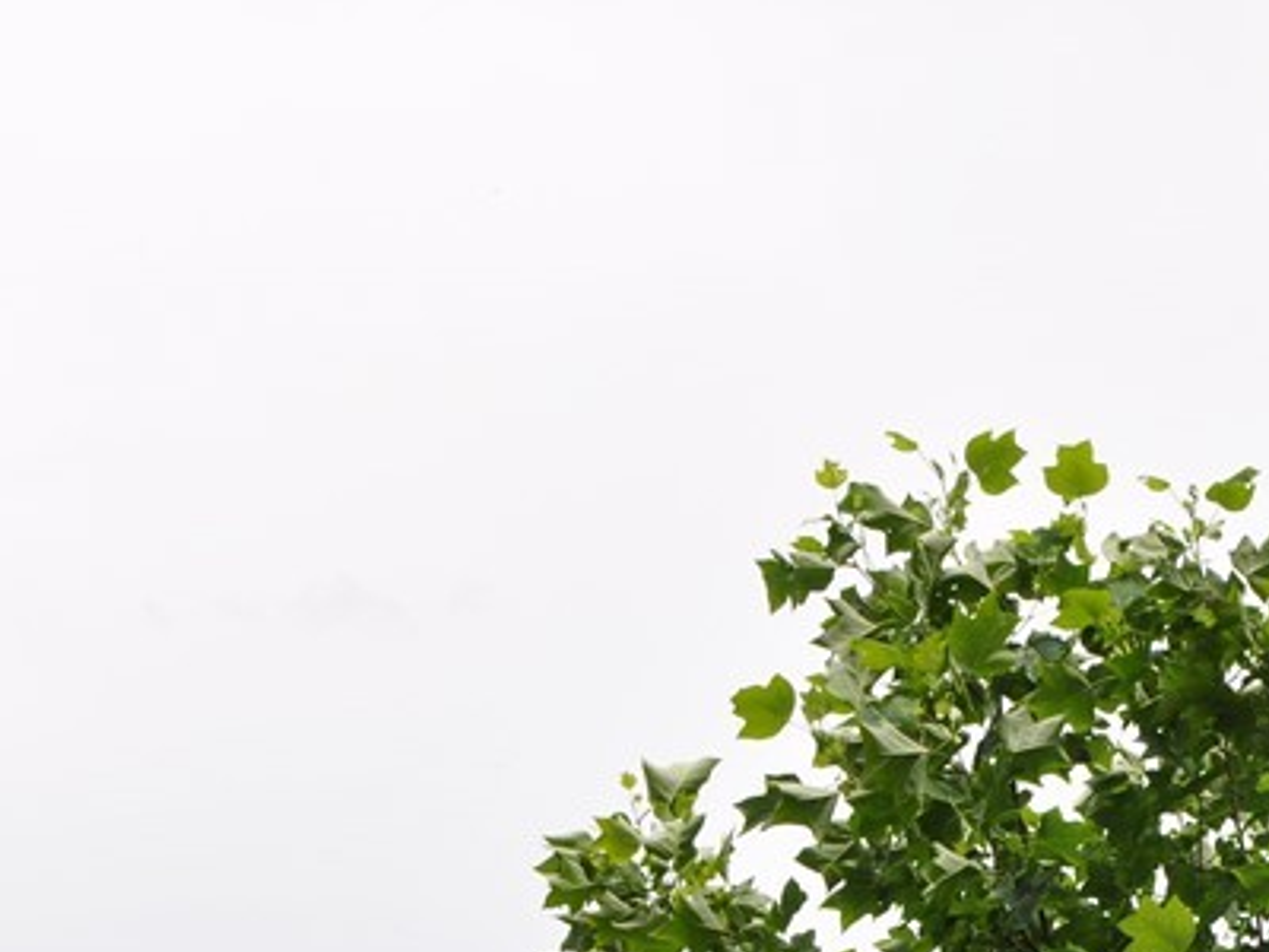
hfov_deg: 7.2
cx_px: 1256
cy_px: 1000
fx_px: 10045
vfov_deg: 5.4
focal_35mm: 274
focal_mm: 70
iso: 400
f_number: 10
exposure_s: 1/250
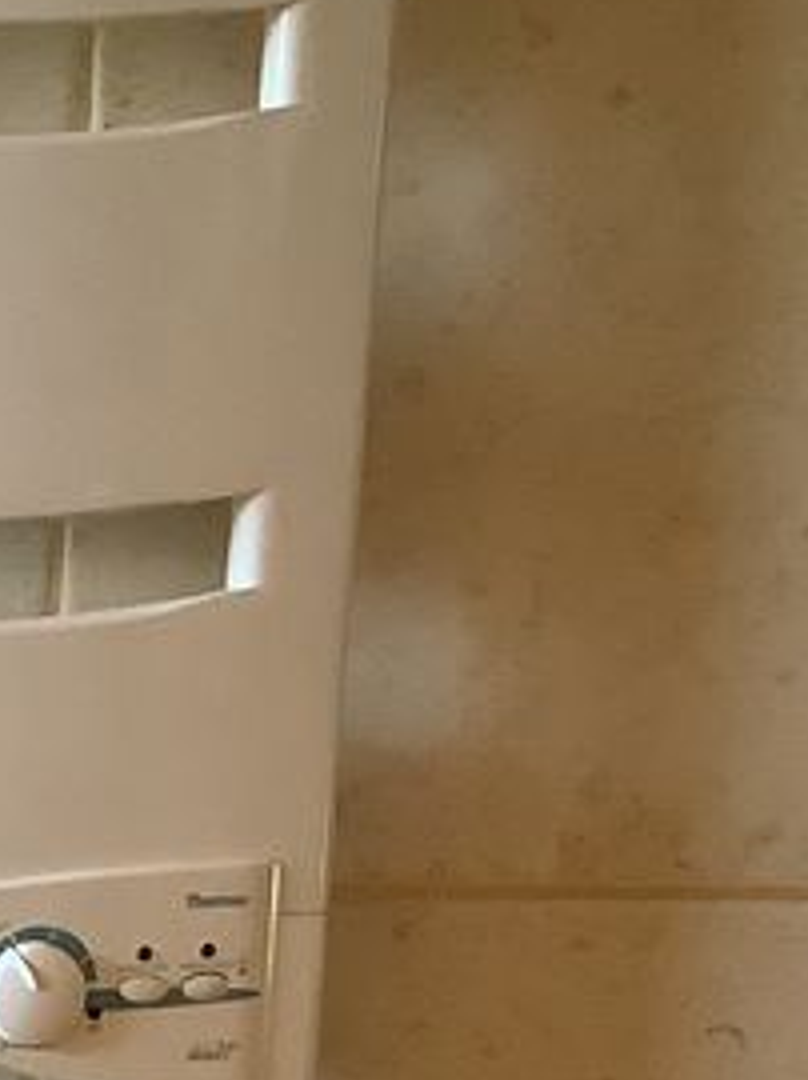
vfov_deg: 16.5
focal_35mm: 115
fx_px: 3585
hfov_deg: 12.1
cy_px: 1236
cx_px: -508
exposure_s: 1/60
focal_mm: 3.3
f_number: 2.4
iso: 200
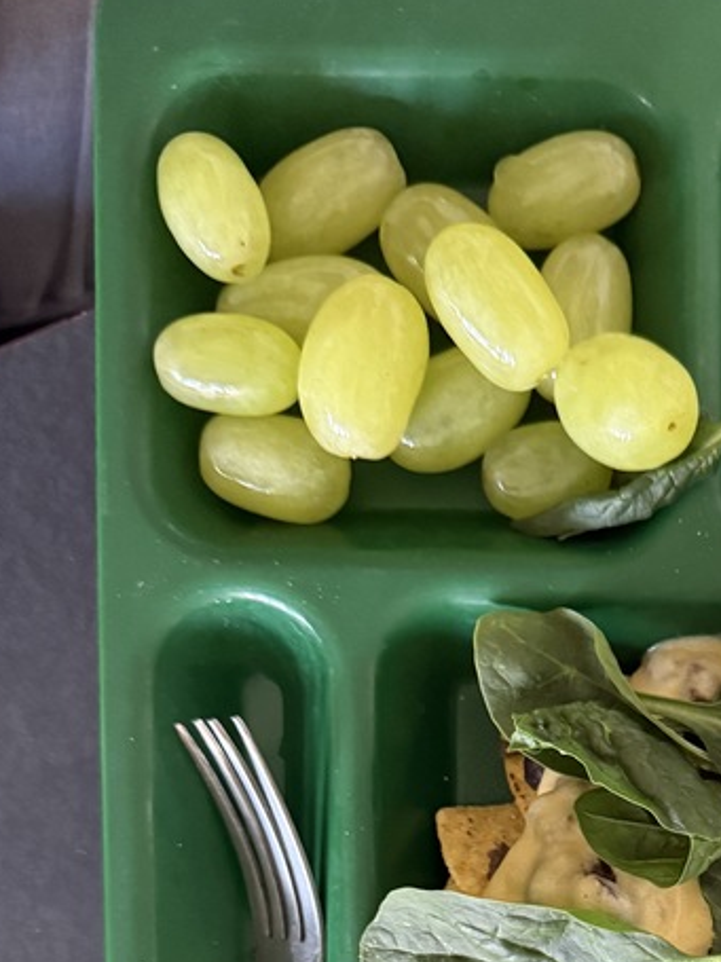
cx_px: 679
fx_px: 1500
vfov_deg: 32.4
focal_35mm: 54
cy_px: 987
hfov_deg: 26.0
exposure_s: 1/47
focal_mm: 6.76
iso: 800
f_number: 1.78
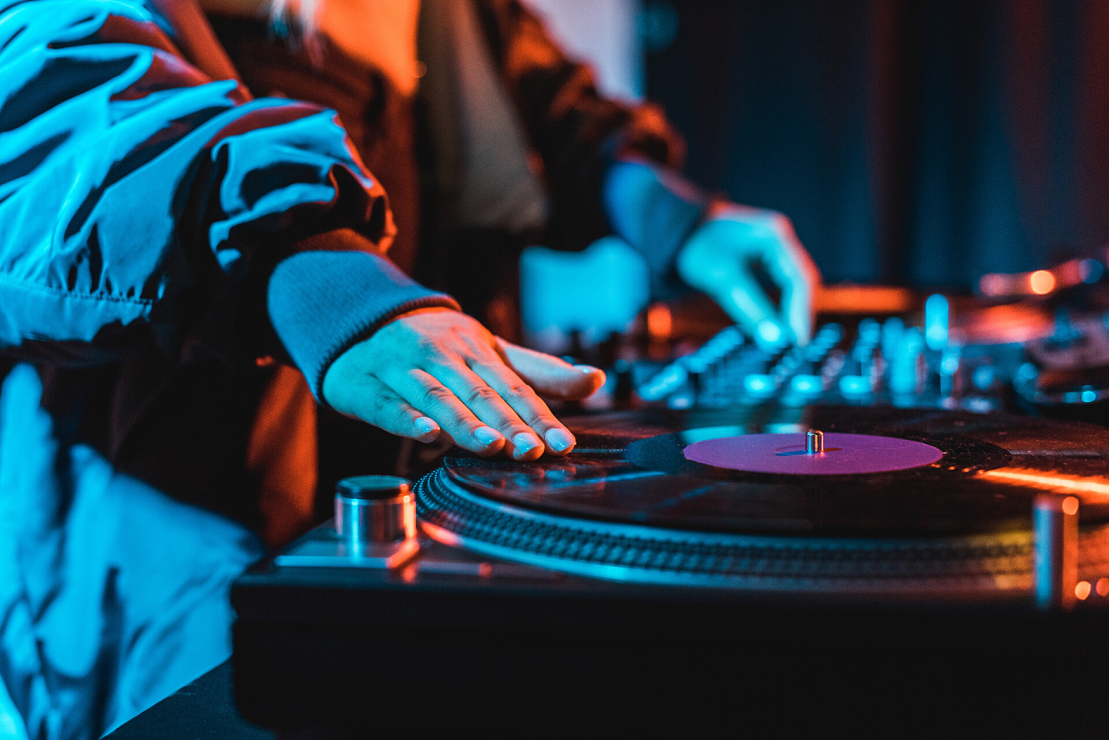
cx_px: 554
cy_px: 370
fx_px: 1541
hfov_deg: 39.6
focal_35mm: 50
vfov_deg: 27.0
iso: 500
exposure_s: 1/200
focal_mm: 50
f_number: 2.8
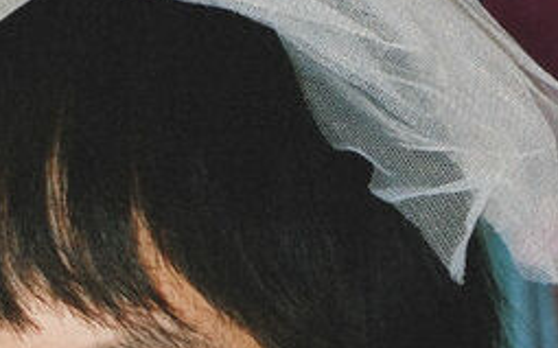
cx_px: -184
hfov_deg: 4.2
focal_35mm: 504
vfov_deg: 2.5
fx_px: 7659
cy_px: 1463
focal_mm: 53.2
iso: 400
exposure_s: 1/200
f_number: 2.8
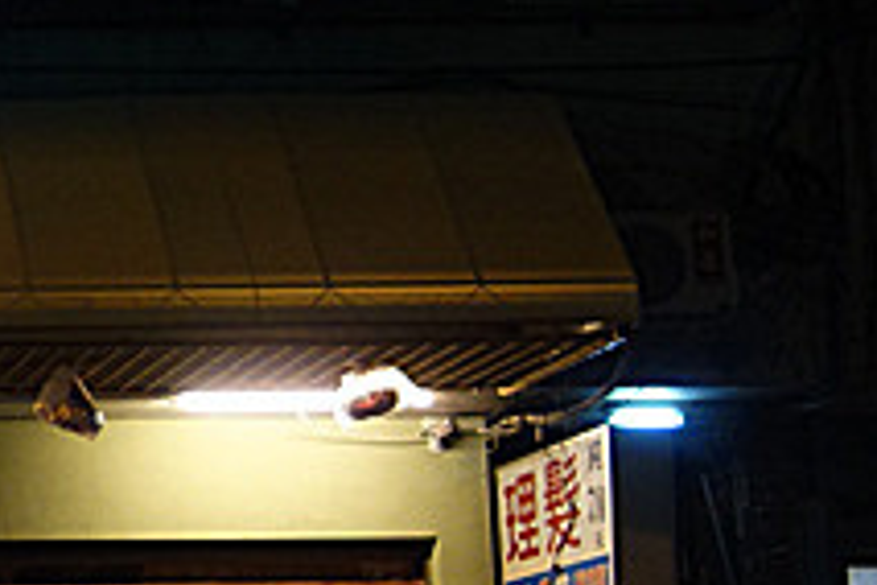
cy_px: 517
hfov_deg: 16.6
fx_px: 2558
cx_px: -646
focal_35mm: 105
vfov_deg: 12.9
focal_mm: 10.4
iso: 320
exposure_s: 1/30
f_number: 1.8
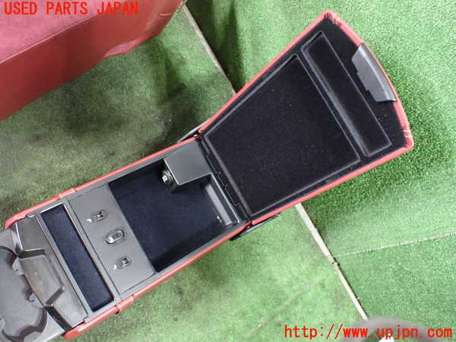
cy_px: 171
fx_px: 395
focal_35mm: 30
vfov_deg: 46.8
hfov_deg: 60.0
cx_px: 228
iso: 800
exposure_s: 1/40
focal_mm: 5.4
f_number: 2.3
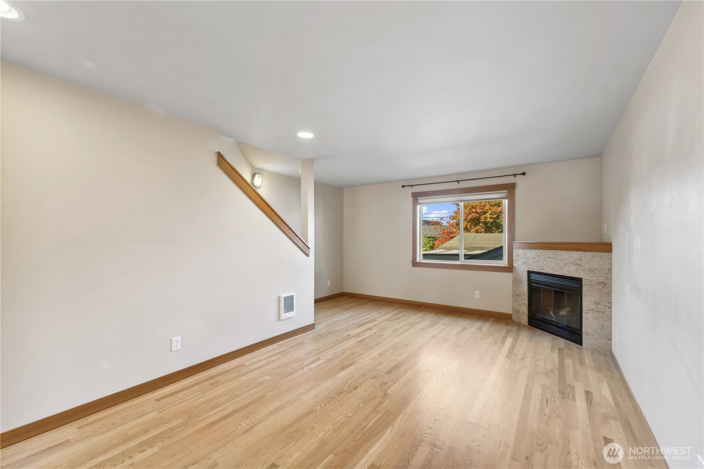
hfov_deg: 104.3
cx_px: 352
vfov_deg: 81.2
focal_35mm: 14
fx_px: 274
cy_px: 234
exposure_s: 1/30
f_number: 8
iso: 200
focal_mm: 14
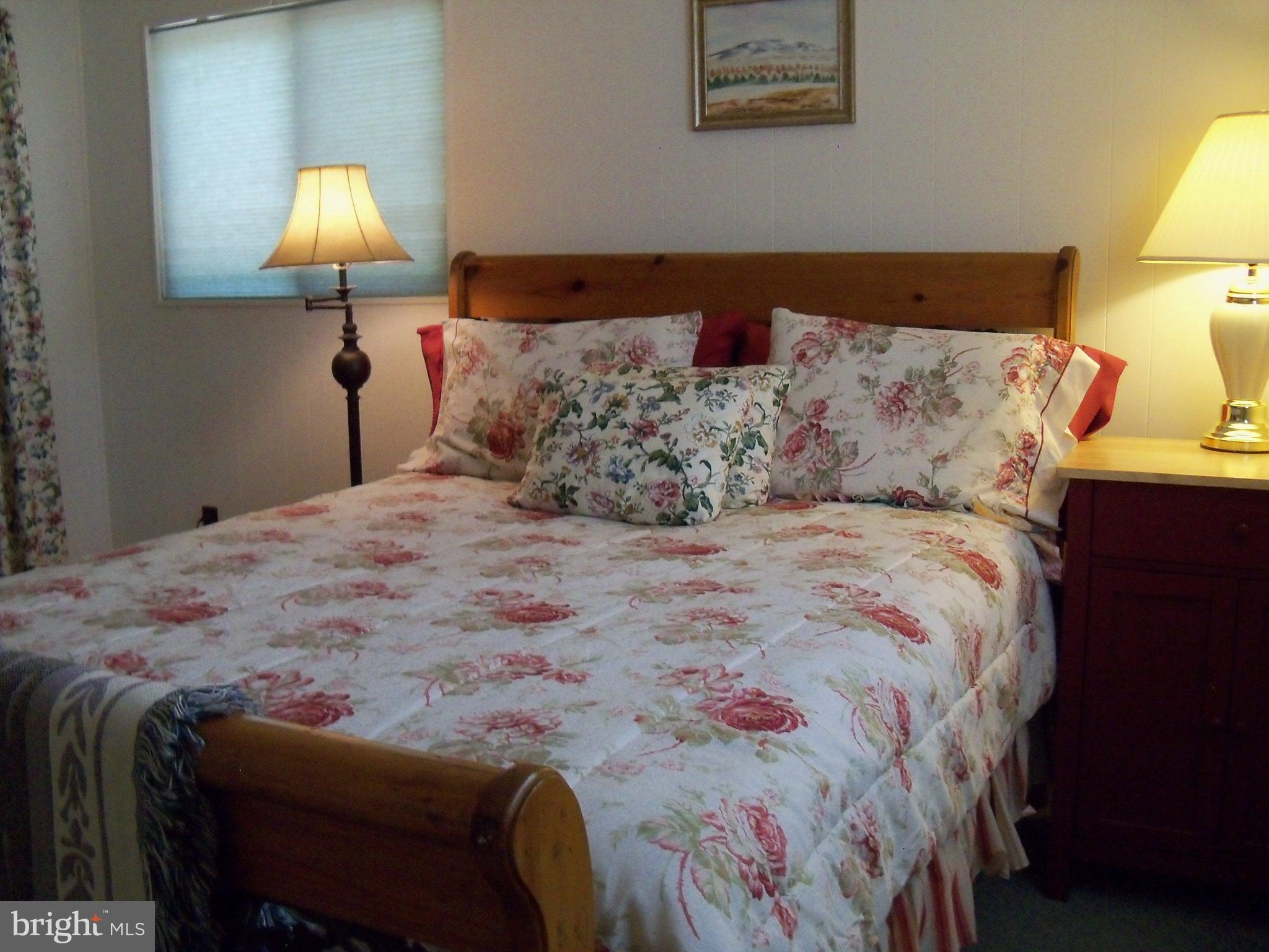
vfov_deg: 40.7
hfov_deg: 52.6
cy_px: 476
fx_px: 1283
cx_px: 634
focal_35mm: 35
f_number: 3.5
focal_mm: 6.2
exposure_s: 1/40
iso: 640
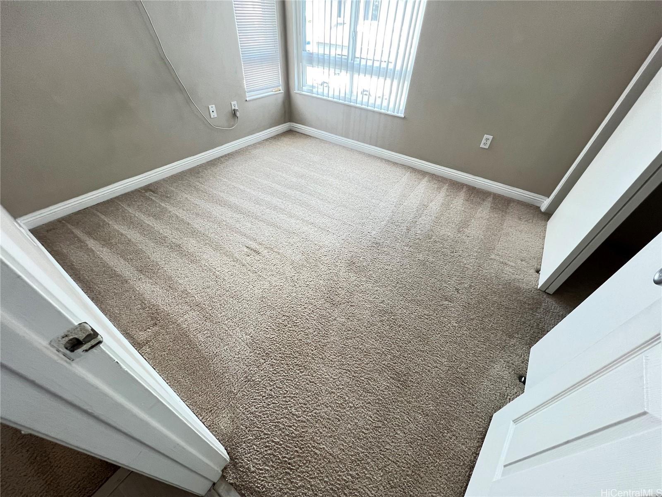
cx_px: 331
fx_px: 249
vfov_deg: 89.9
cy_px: 248
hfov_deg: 106.2
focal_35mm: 13
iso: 320
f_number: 1.8
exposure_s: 1/60
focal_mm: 1.57
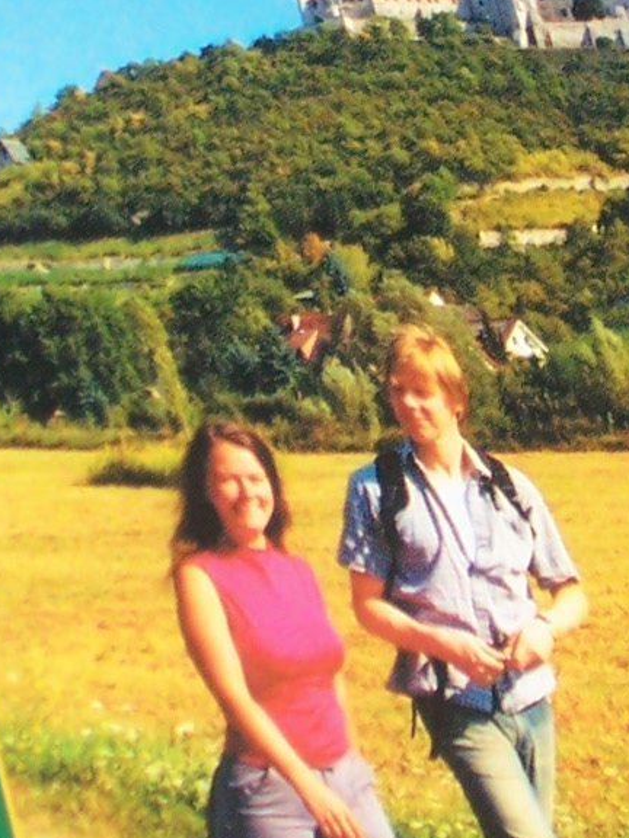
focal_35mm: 264
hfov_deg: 5.6
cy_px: -304
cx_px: 518
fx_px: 6396
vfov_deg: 7.4
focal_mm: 11
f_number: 3.6
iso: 80
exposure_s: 1/80
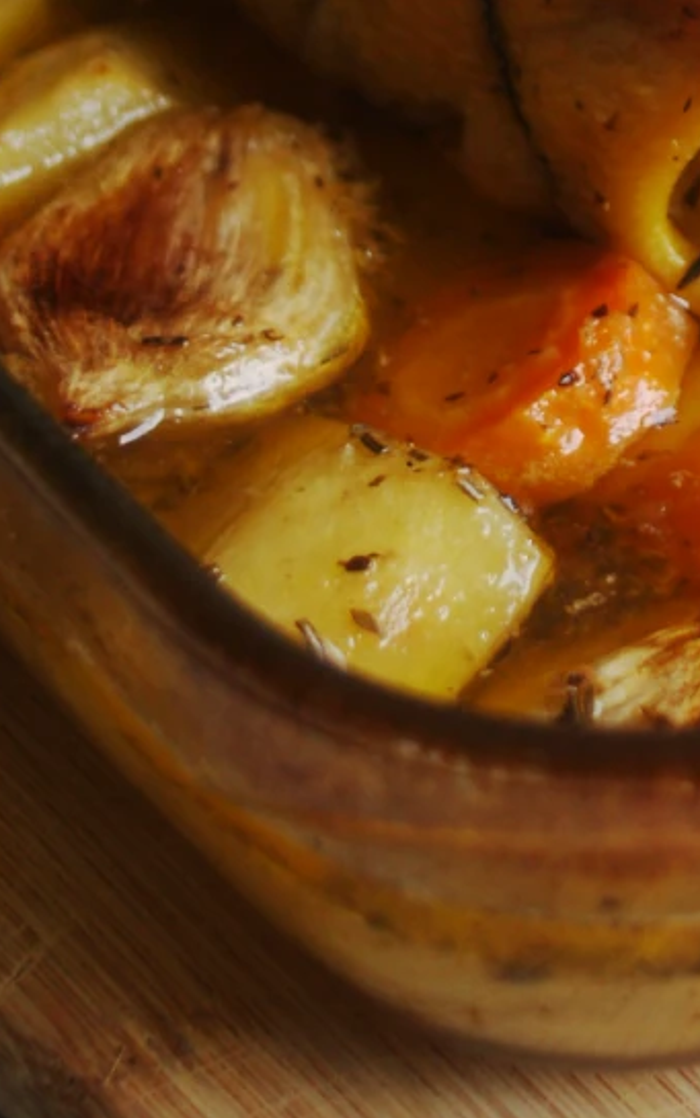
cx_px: 721
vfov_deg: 17.1
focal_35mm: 118
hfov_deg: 11.0
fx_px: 3599
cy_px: -137
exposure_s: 1/400
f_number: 3.2
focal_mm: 28
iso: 400
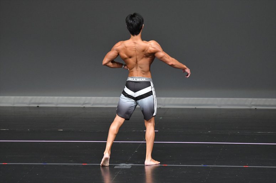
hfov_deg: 6.0
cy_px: 92
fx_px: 2644
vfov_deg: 4.0
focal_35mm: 345
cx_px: 138
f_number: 5.6
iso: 4000
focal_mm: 230
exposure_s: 1/400
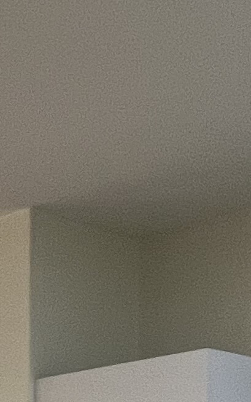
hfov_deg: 10.4
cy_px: 566
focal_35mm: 85
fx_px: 930
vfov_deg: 21.3
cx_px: -520
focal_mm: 1.57
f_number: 1.8
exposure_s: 1/100
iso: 200
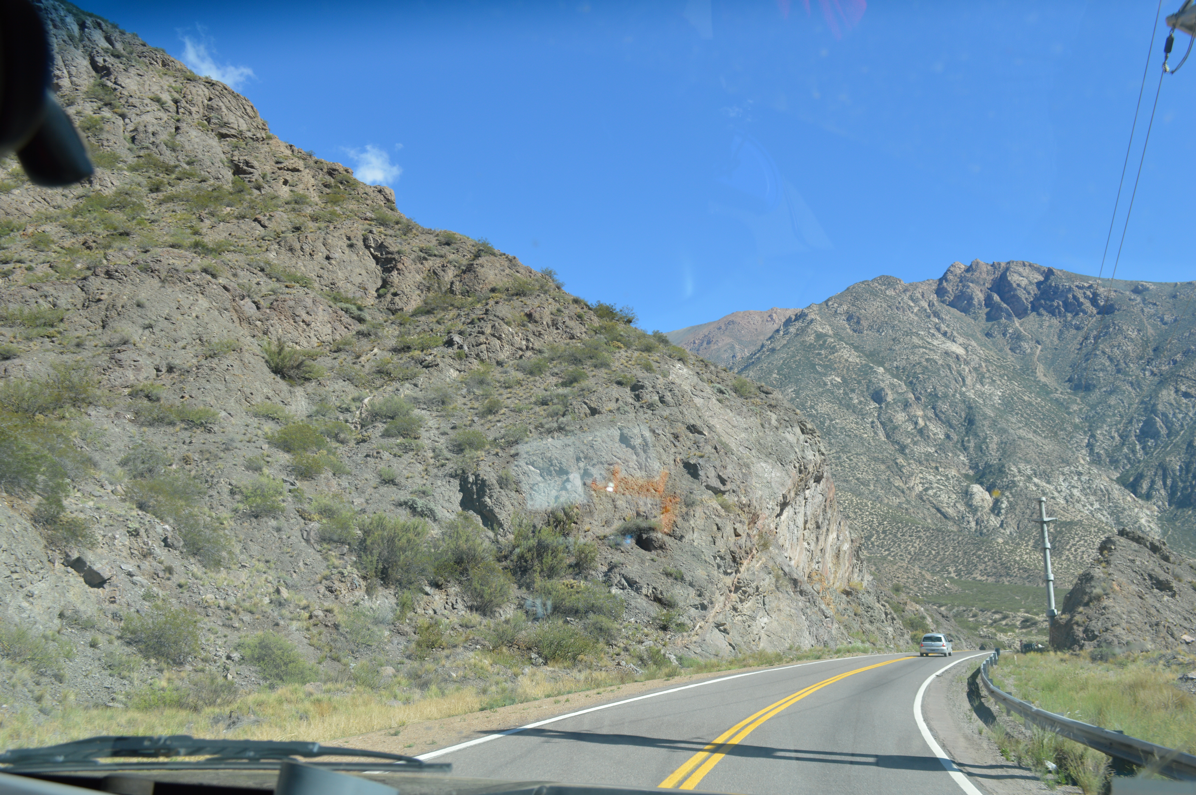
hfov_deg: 62.0
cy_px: 398
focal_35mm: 30
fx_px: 996
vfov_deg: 43.5
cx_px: 598
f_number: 7.1
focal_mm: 20
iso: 100
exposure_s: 1/200
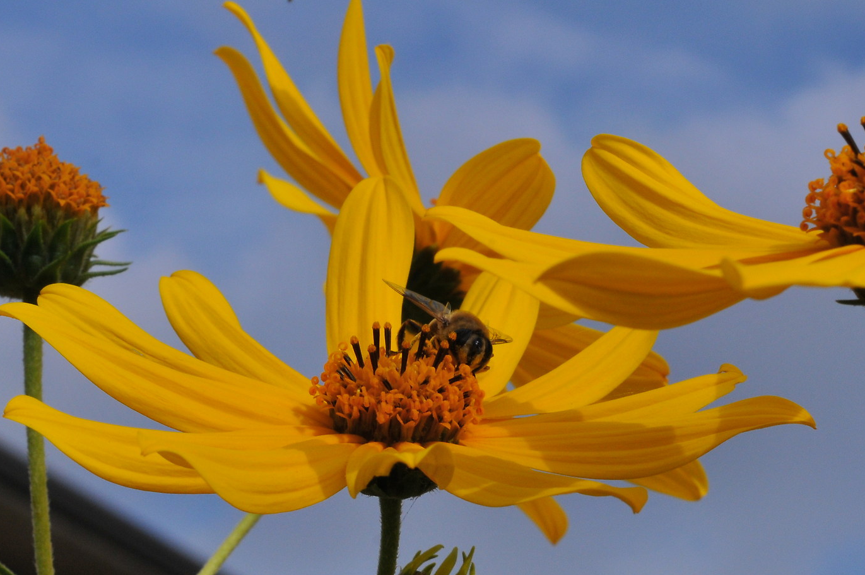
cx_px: 478
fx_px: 2520
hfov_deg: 19.5
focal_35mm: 105
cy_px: 448
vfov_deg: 13.0
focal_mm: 40
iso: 400
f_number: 16
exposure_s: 1/640
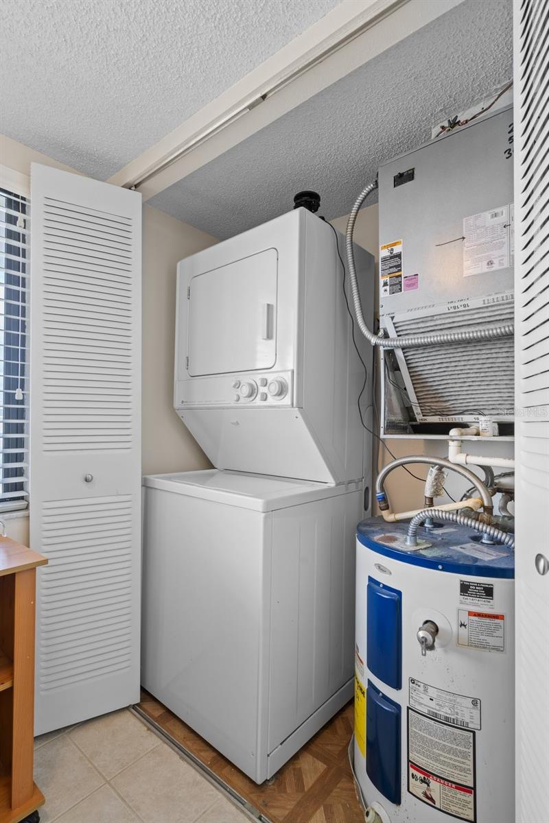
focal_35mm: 17
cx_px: 274
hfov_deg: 70.4
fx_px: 389
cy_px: 412
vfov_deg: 93.3
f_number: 8
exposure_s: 1/3
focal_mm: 17
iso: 320
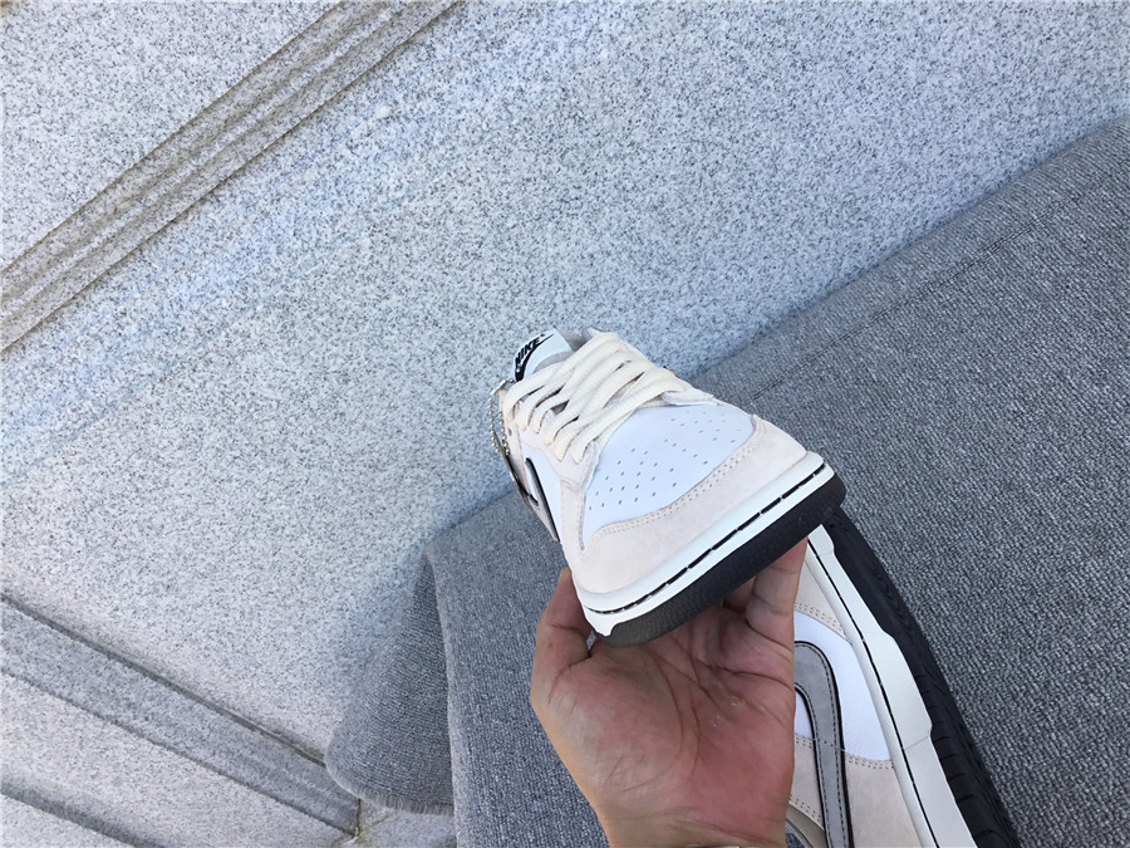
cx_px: 565
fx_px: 1012
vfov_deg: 45.4
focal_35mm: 31
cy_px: 424
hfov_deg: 58.4
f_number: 2.4
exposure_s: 1/494
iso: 25
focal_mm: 3.3
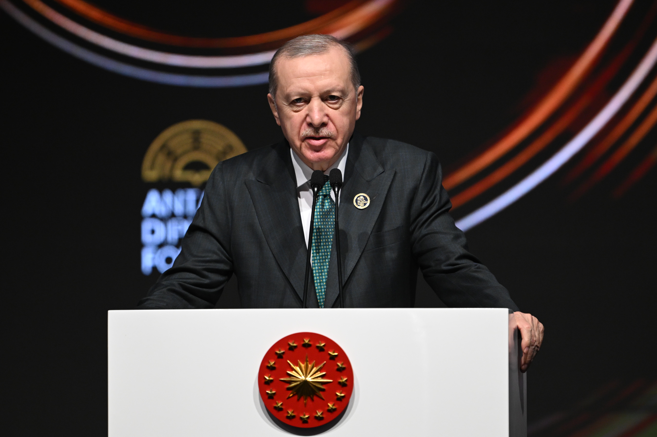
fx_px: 10947
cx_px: 328
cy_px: 218
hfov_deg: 3.4
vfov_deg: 2.3
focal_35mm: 600
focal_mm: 400
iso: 1600
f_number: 2.8
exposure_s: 1/500
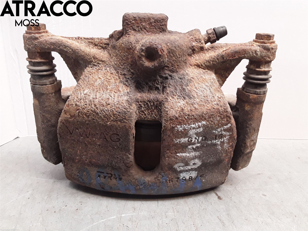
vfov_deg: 49.7
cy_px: 116
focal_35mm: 28
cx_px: 154
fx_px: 249
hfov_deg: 63.4
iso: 100
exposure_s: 1/50
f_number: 1.9
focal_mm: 2.91
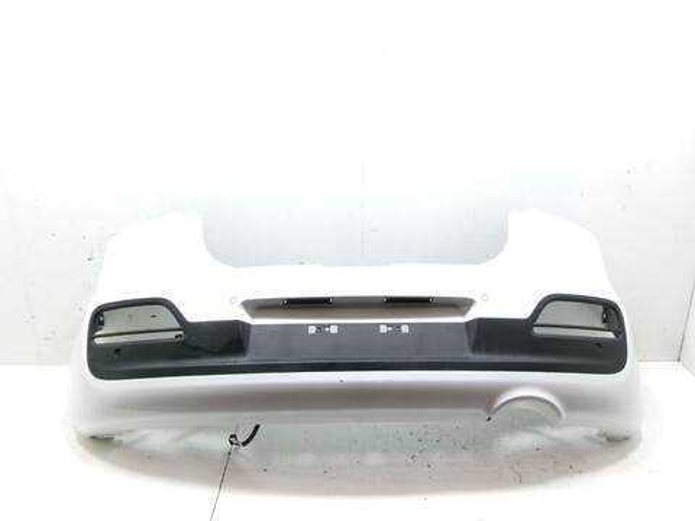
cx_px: 348
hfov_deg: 63.4
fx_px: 562
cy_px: 260
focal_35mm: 28
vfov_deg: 49.7
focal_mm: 5.1
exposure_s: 1/34
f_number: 3.9
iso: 400
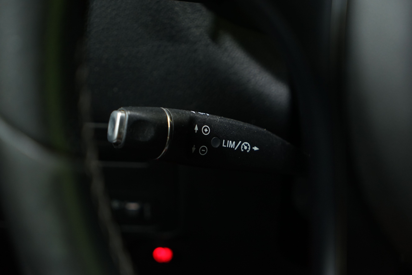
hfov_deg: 32.4
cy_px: 138
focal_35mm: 62
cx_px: 206
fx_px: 710
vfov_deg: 21.9
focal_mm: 62
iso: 1250
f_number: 4.5
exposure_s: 1/20
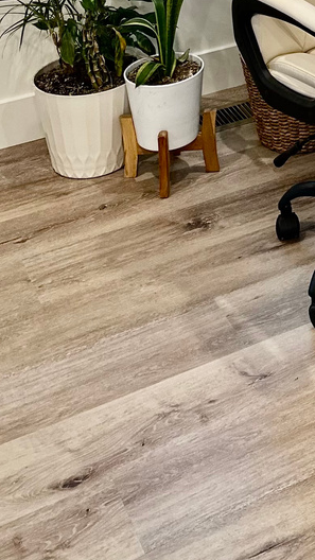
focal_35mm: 76
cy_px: -243
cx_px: 456
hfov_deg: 14.9
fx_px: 1129
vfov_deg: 23.3
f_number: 1.78
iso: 200
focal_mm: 6.86
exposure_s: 1/120
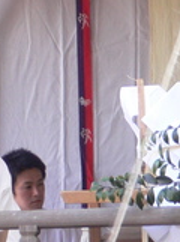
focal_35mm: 387
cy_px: 15
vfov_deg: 5.1
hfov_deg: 3.8
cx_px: 423
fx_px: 2694
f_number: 5
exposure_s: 1/30
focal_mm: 17.4
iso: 100
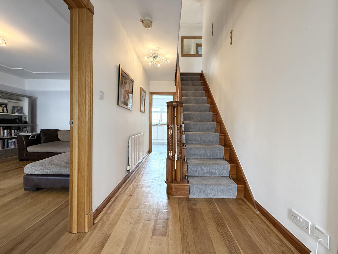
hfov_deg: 102.1
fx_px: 137
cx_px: 169
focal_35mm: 14
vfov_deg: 85.7
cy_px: 127
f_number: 2.2
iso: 160
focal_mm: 2.22
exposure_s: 1/100
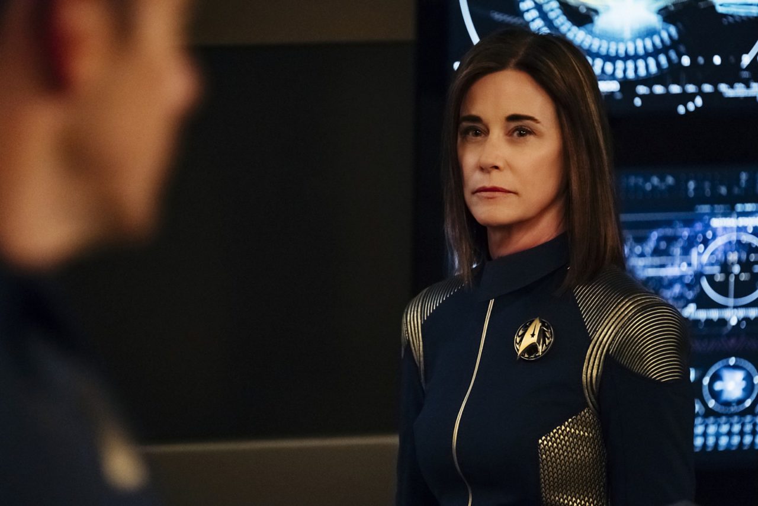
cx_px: 379
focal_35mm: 179
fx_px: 3770
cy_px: 253
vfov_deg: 7.7
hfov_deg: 11.5
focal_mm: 119.2
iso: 6400
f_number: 2.8
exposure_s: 1/60
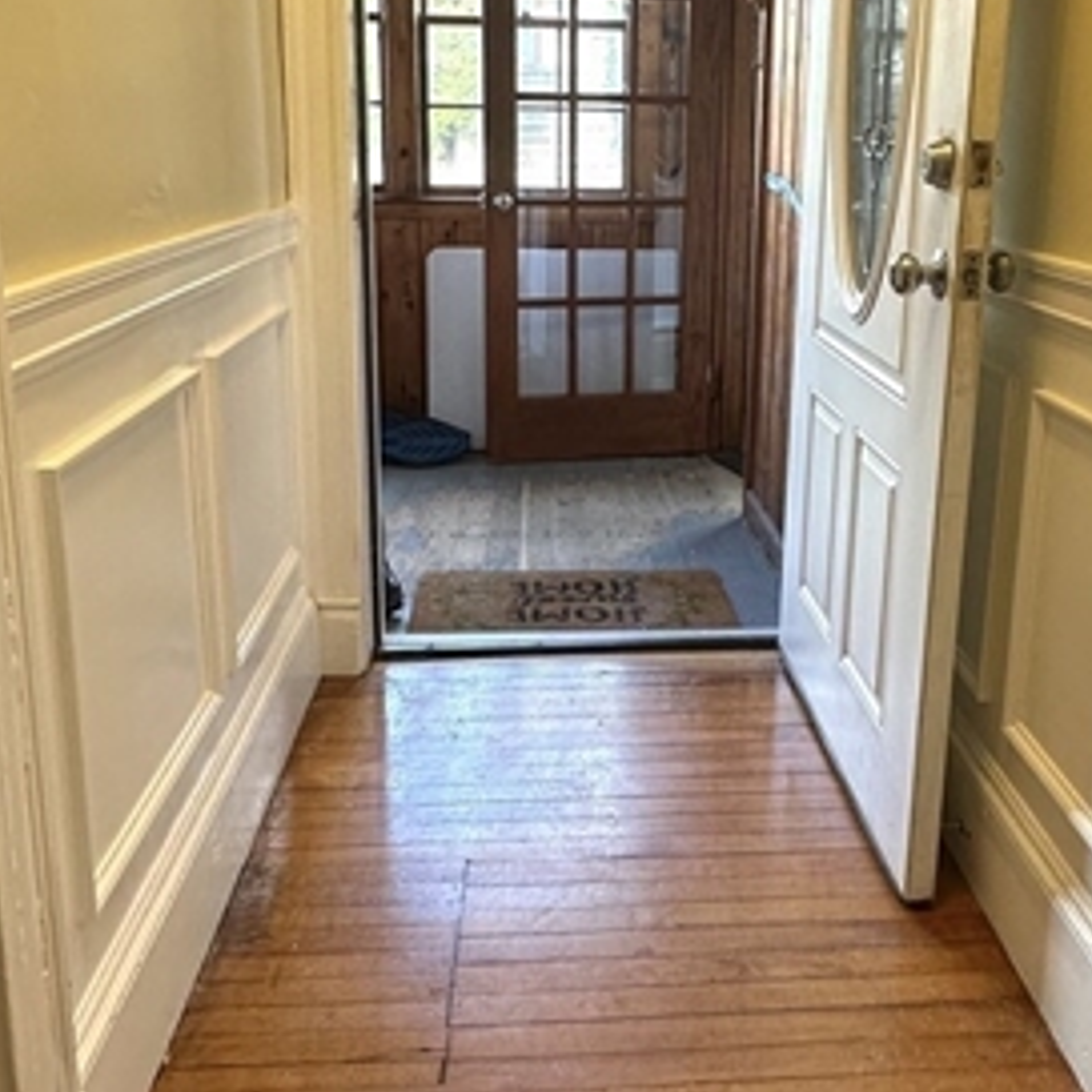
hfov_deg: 47.0
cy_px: 418
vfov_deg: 46.8
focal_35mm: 35
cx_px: 654
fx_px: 1249
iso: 200
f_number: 2.2
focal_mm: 2.22
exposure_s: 1/60
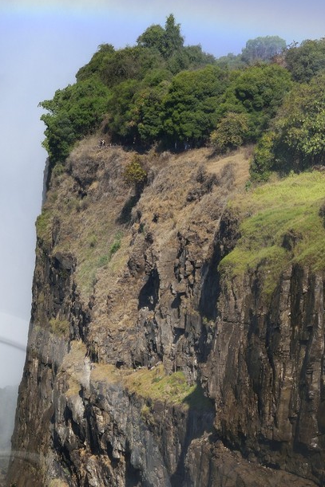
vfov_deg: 17.9
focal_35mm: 110
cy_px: 551
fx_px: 1490
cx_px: -67
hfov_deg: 12.2
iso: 200
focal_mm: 42
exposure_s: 1/160
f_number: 14
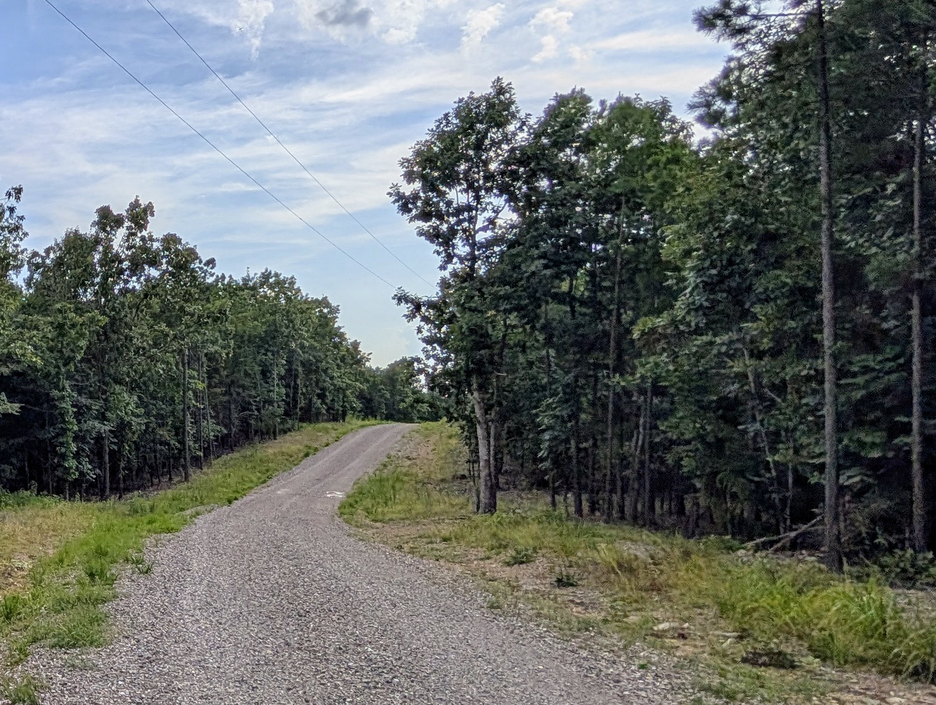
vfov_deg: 46.9
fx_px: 812
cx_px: -118
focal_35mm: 30
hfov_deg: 44.1
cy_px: 369
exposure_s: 1/3257
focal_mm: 2.02
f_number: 1.7
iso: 34
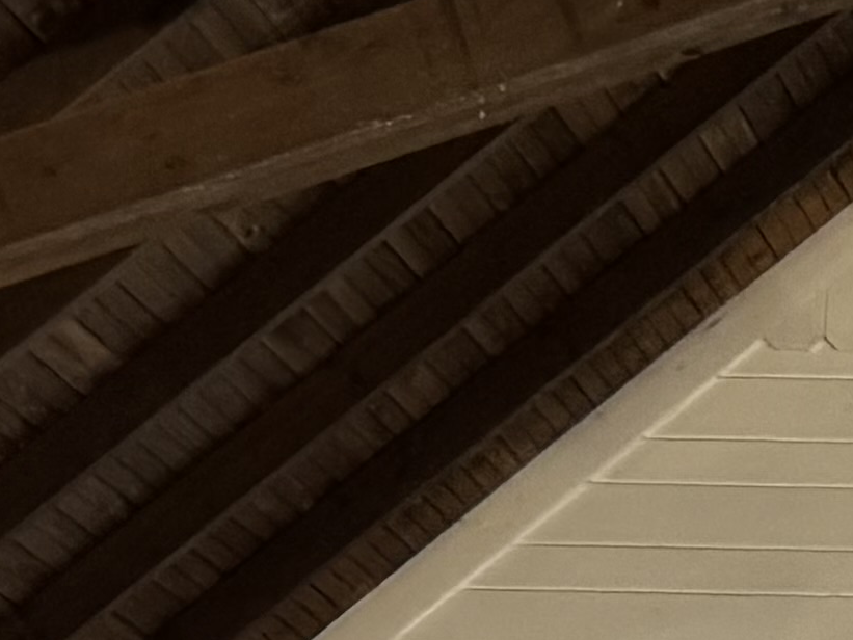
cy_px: 1881
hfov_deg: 10.8
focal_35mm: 167
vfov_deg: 7.8
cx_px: 1715
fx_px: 4116
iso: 640
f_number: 1.78
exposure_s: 1/60
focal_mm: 6.76
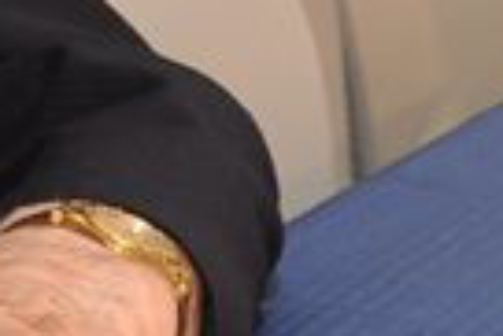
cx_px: -636
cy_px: 181
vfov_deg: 5.8
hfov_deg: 8.1
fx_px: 3312
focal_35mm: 237
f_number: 5.6
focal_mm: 21
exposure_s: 1/60
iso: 400
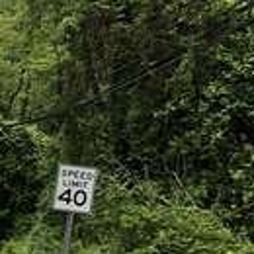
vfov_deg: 11.4
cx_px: -391
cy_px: 209
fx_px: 1262
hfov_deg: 9.9
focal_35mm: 152
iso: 25
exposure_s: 1/120
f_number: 1.8
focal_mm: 4
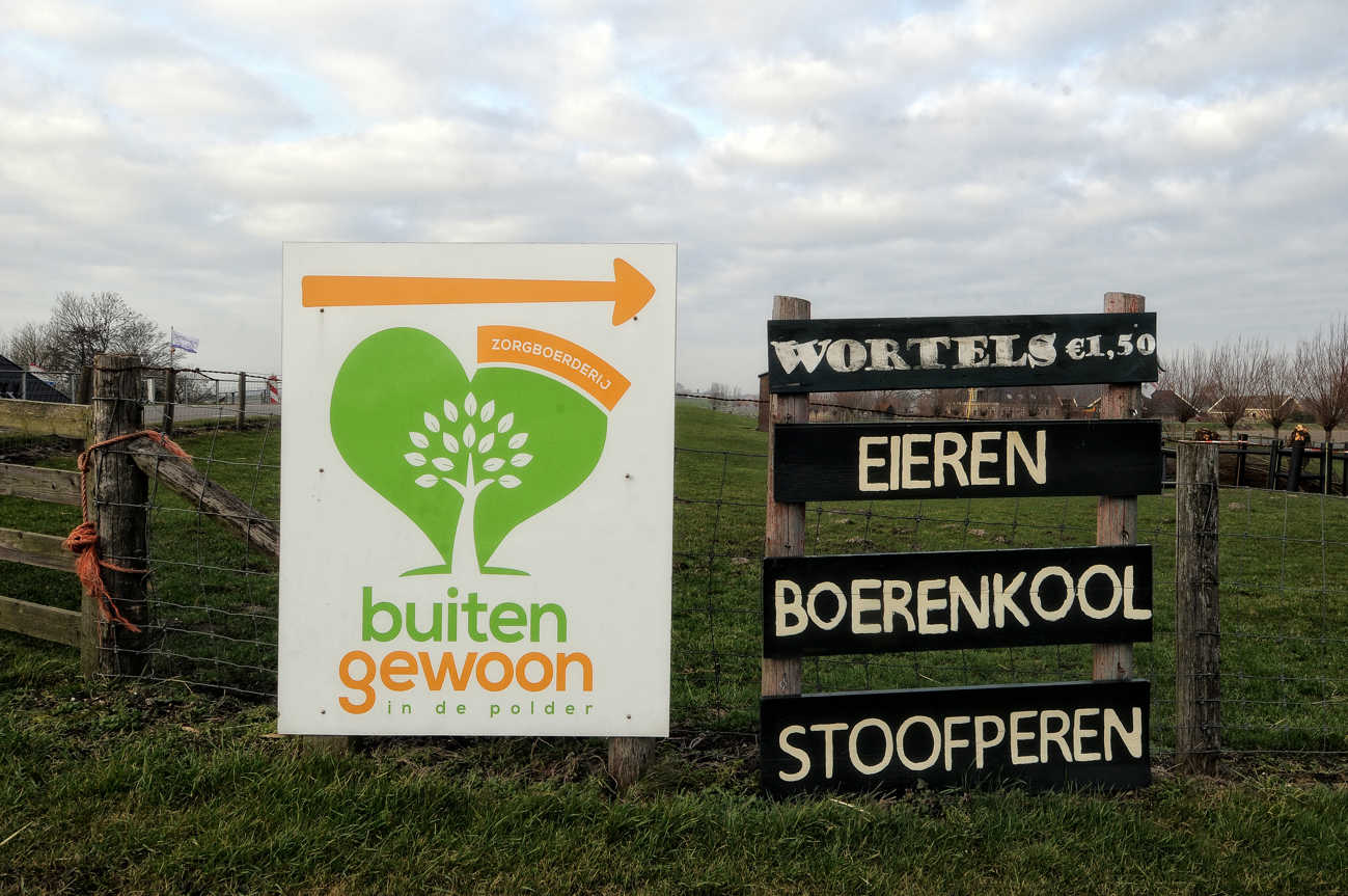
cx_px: 674
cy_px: 448
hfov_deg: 70.5
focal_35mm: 26
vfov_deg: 50.3
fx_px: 954
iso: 200
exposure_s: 1/60
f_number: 14
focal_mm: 17
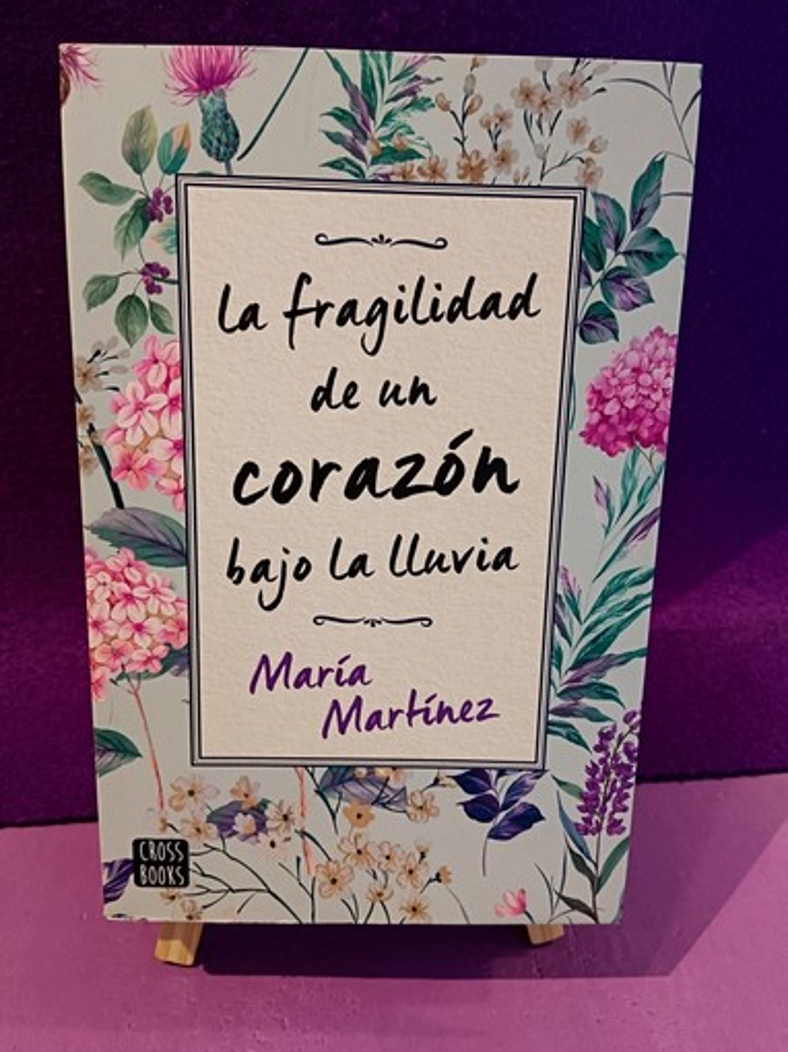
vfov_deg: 67.3
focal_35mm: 26
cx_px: 394
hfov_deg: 53.0
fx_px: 790
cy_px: 526
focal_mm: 3.96
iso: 683
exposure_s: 1/50
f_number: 1.8
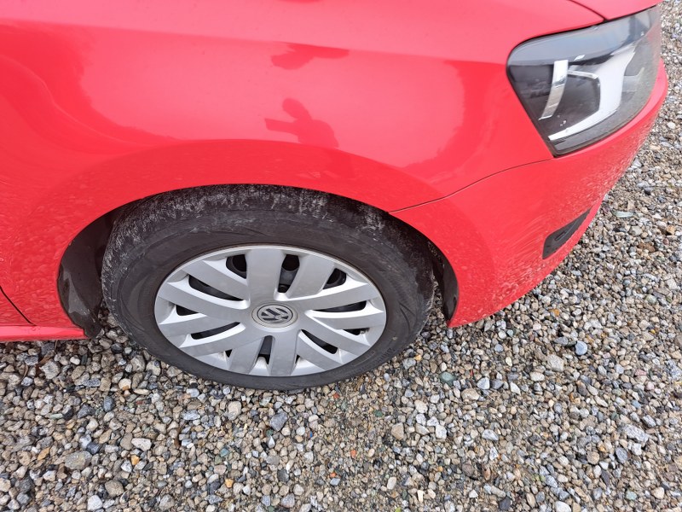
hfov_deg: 71.6
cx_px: 341
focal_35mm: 24
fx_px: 473
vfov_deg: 56.8
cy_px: 256
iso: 50
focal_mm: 5.23
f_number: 1.8
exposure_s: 1/123
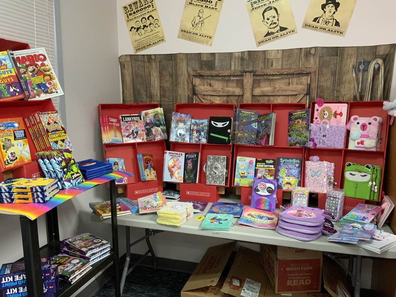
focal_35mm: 29
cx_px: 198
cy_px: 148
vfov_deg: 48.2
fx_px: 332
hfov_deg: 61.7
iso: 250
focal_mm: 3
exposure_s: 1/60
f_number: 1.8
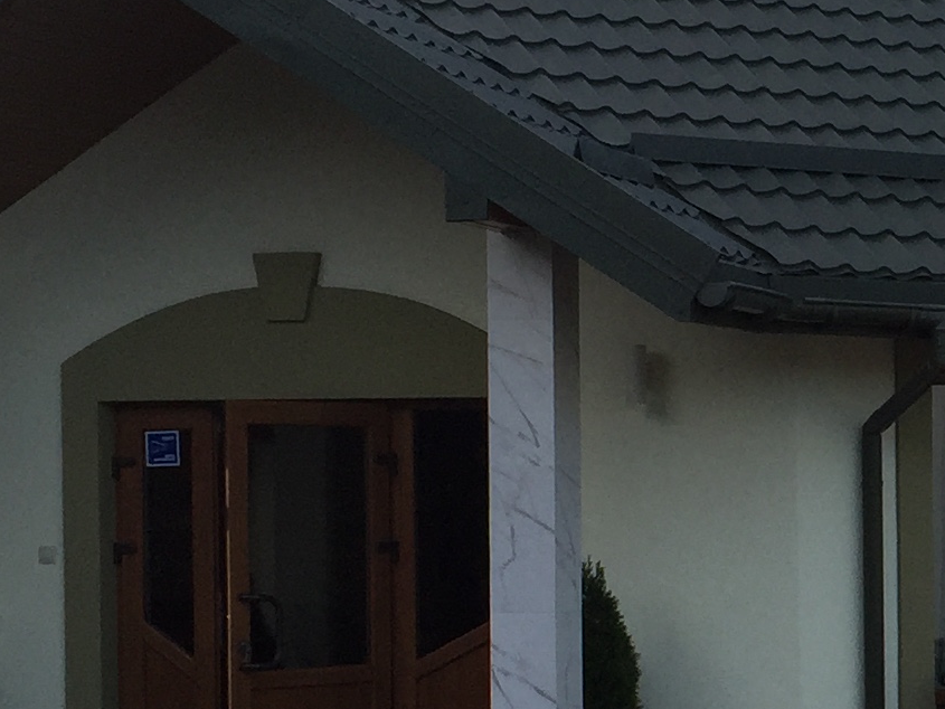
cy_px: 609
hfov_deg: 16.6
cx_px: 1230
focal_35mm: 112
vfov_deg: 13.1
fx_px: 3058
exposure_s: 1/319
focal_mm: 4.15
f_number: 2.2
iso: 32
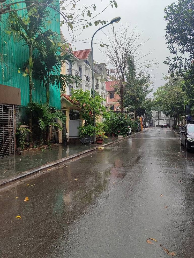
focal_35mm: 25
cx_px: 97
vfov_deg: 69.4
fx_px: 187
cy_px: 129
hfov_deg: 54.9
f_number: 1.89
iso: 50
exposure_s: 1/239
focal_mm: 5.95
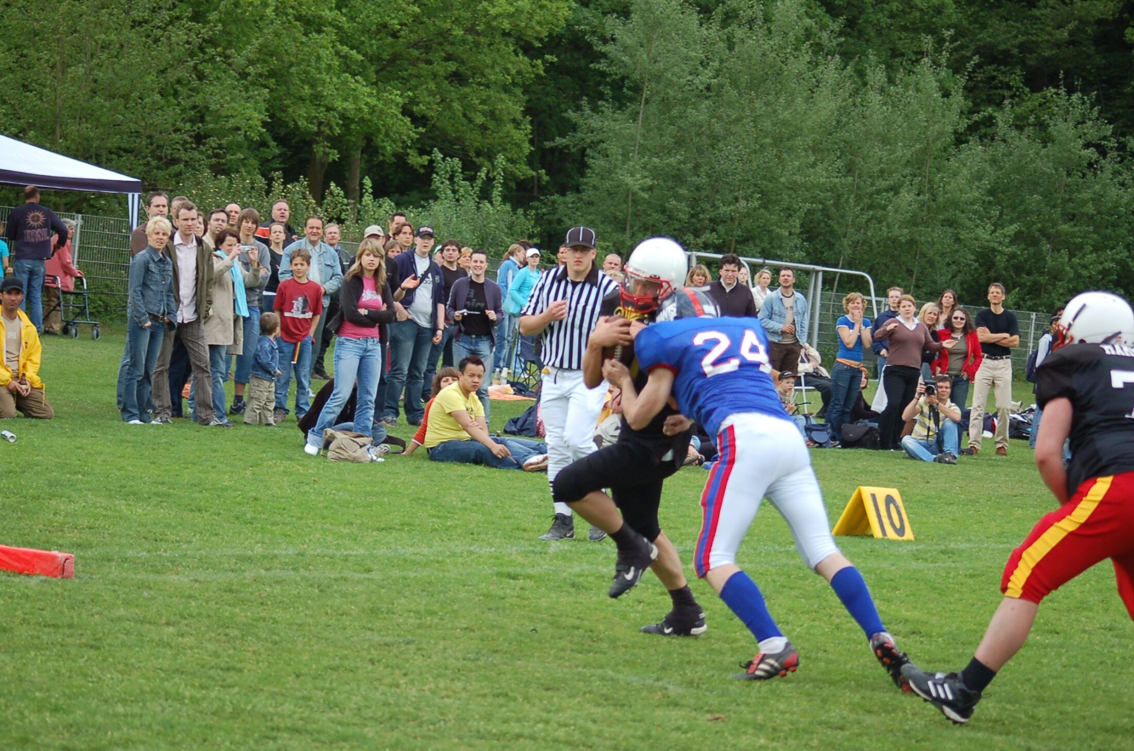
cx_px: 567
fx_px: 3301
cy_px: 376
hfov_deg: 19.5
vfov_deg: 13.0
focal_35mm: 105
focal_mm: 70
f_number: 4
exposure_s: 1/1000
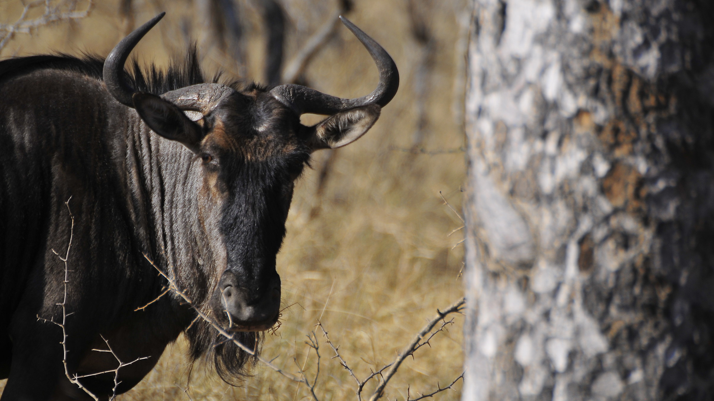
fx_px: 11908
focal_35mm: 629
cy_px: 176
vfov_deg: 1.9
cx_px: 357
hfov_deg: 3.4
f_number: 5.6
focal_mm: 400
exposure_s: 1/750
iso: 200
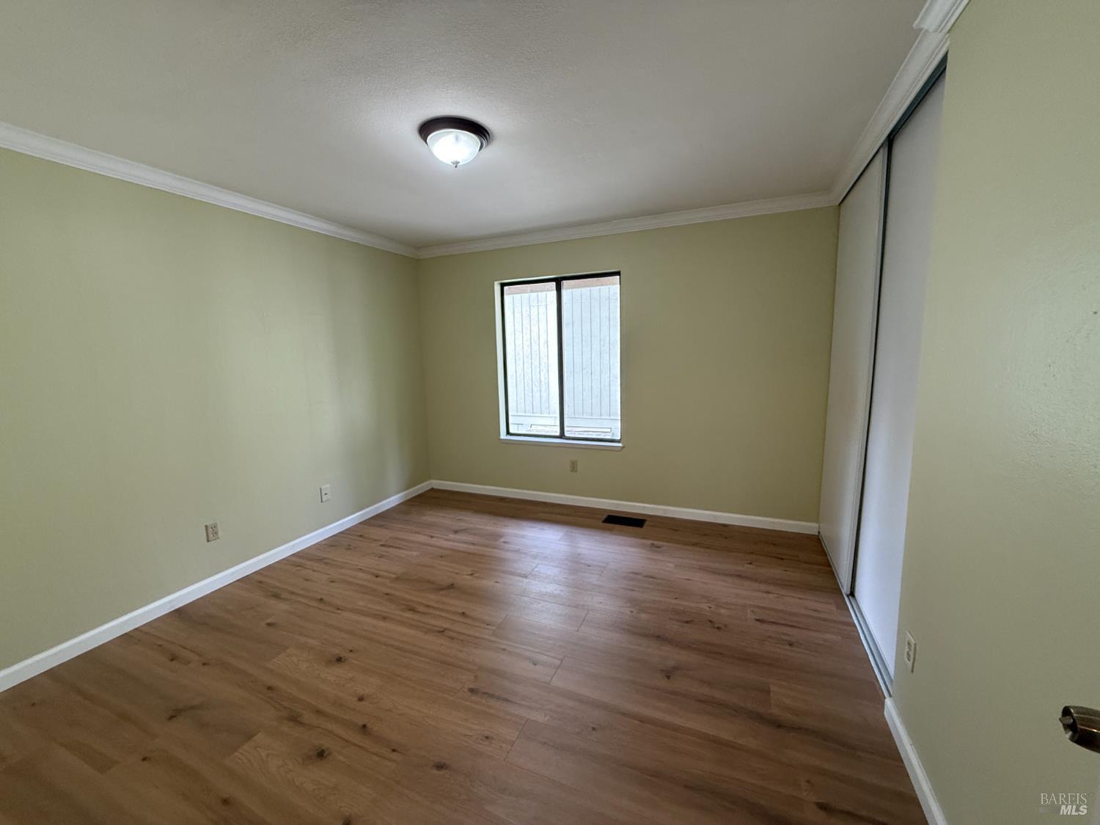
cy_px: 412
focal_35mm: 14
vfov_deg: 85.7
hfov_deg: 102.1
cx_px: 550
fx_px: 445
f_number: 2.2
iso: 200
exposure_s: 1/60
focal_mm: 2.22
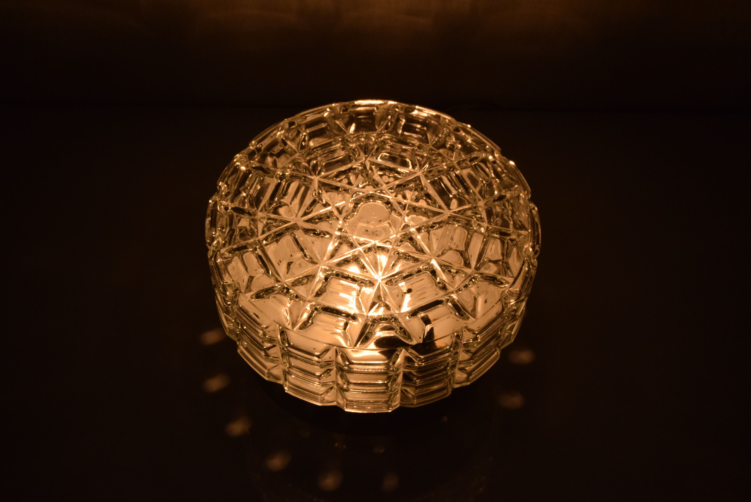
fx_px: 1096
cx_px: 376
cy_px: 251
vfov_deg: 25.8
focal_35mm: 52
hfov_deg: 37.8
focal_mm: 35
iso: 1600
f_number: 11
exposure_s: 1/500
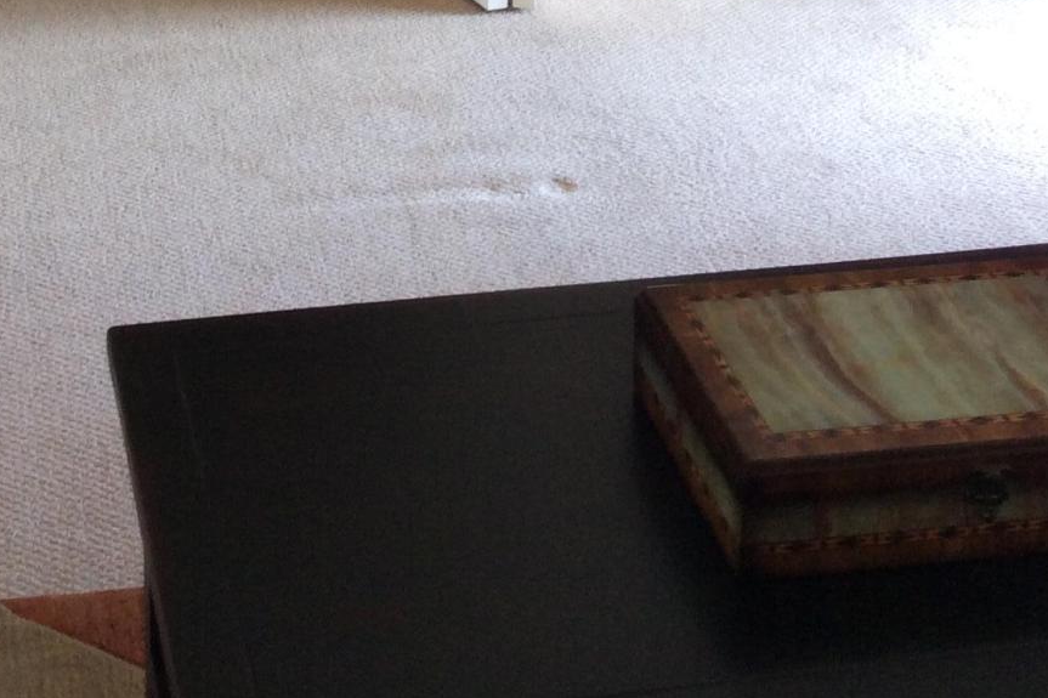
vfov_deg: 15.6
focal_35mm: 77
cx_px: 233
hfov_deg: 25.9
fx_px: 2241
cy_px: -493
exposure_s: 1/24
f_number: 2.4
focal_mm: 3.3
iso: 50
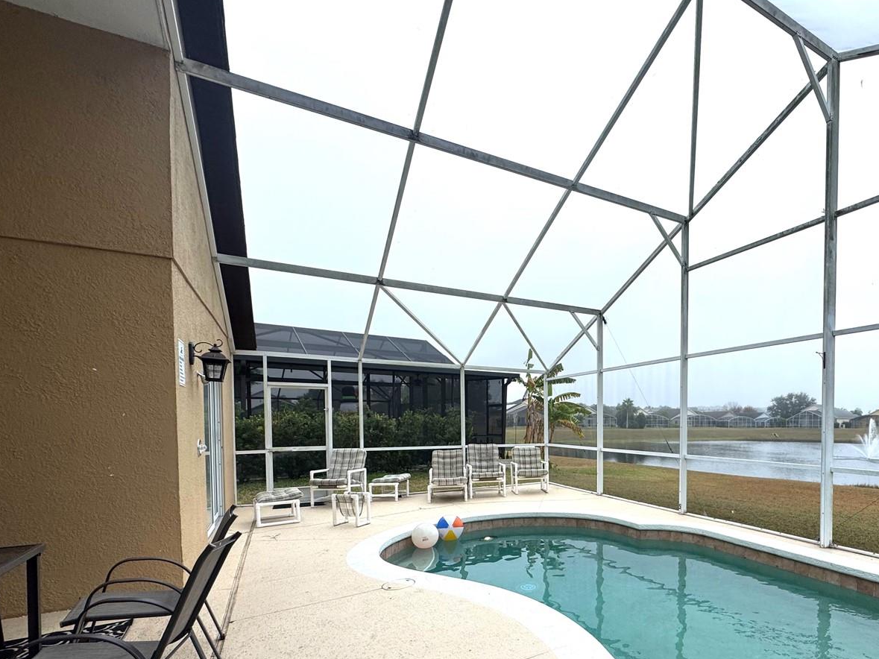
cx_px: 591
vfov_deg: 66.8
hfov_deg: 81.6
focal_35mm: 19
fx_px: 482
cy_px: 441
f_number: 2.2
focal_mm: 2.22
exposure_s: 1/525
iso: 40
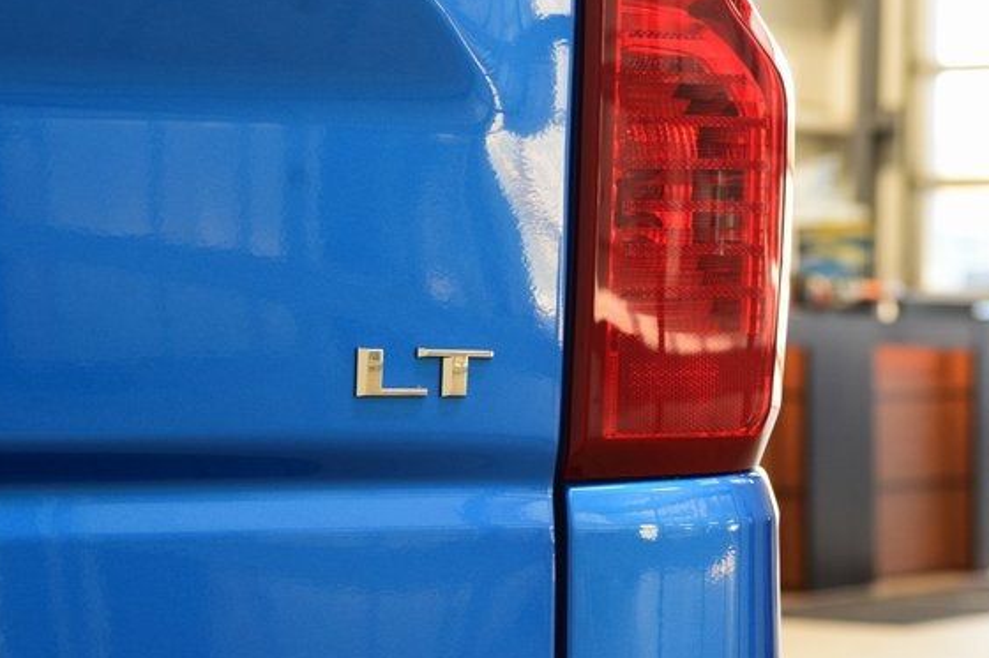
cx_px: 436
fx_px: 3296
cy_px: 338
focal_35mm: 120
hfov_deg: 17.1
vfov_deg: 11.4
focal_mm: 70
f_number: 7.1
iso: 1400
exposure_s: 1/30
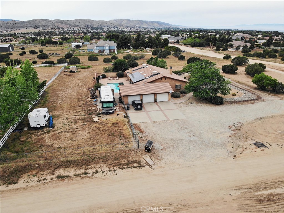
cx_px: 142
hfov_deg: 71.6
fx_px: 197
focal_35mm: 24
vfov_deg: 56.8
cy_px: 106
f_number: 2.8
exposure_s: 1/191
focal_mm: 4.5
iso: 112
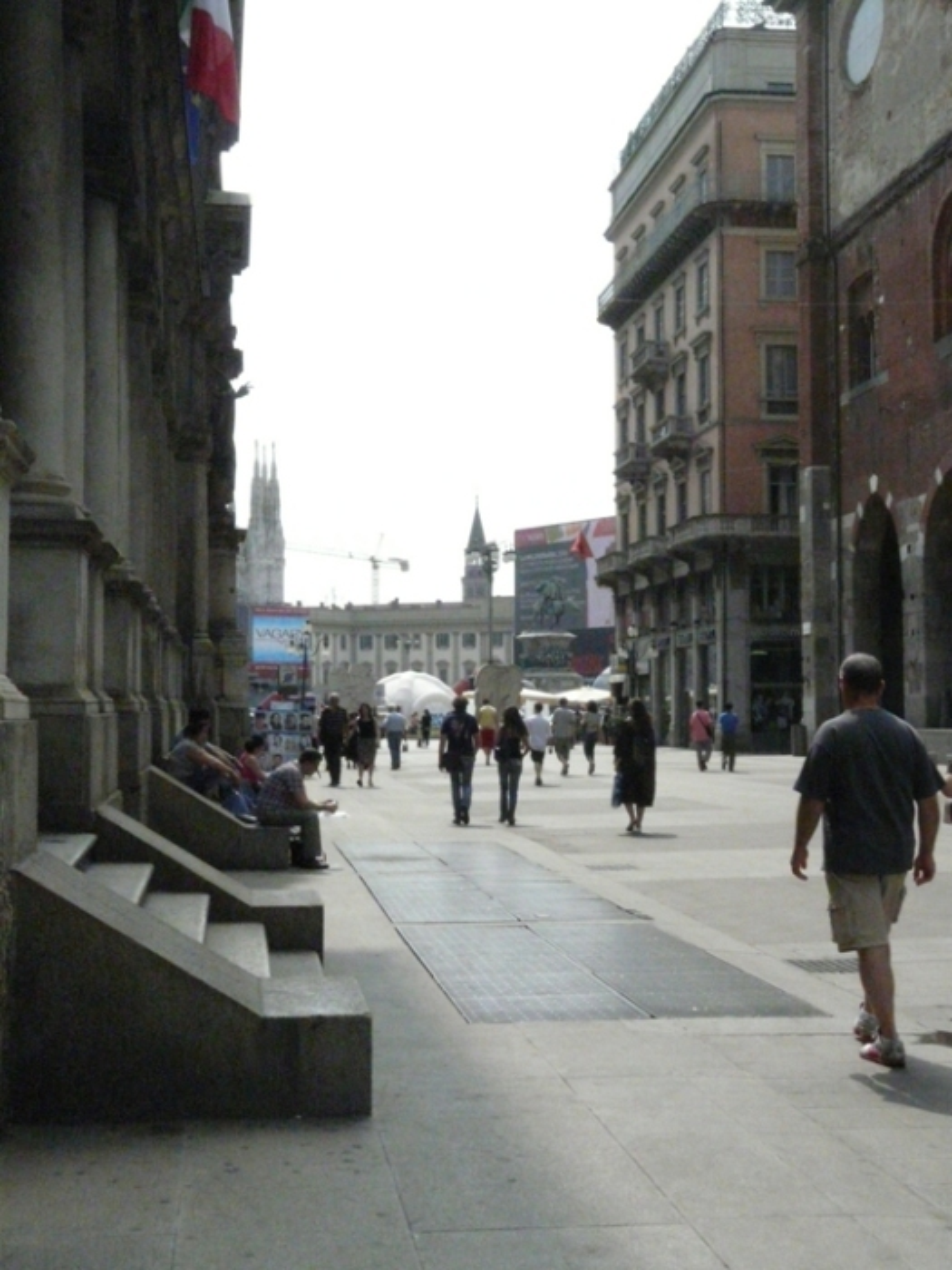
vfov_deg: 41.2
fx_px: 1687
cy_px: 635
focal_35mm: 46
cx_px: 476
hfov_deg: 31.5
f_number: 8
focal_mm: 7.5
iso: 800
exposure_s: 1/1600
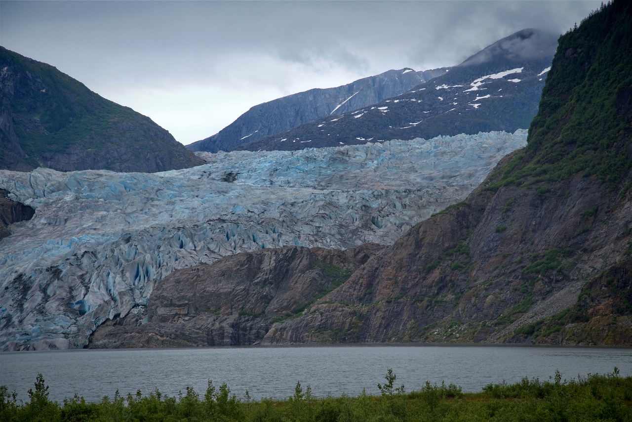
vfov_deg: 11.4
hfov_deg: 17.1
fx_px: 2107
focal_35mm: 120
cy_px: 211
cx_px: 316
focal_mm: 120
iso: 100
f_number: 8
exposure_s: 1/250
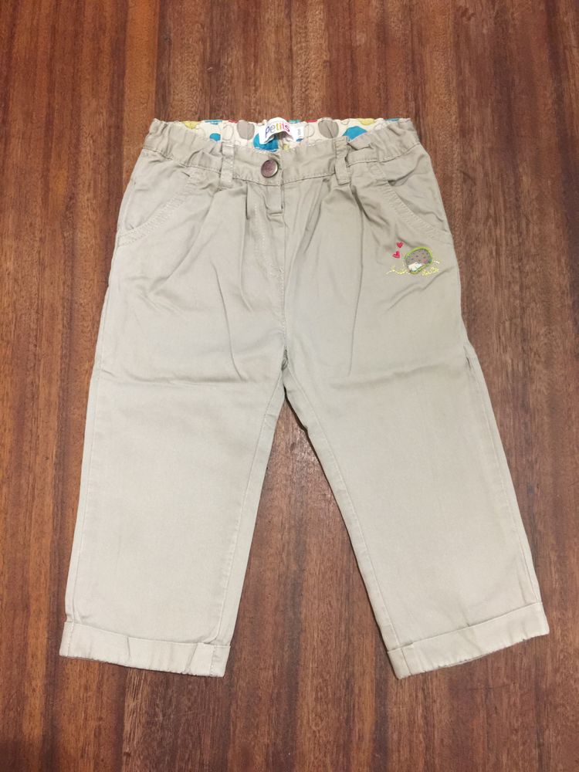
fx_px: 647
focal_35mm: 29
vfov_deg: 61.7
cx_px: 290
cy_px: 386
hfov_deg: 48.2
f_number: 2.2
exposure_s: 1/8
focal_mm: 4.15
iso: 125
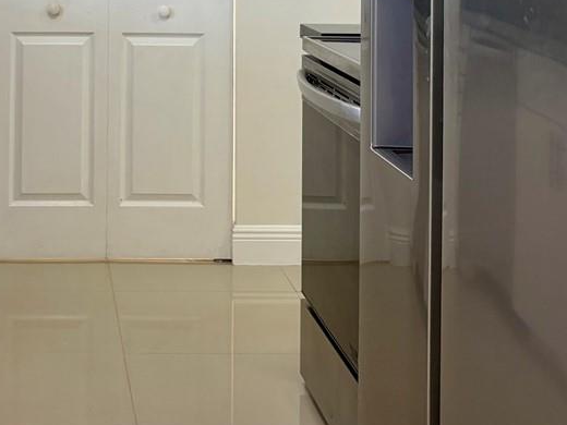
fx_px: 1310
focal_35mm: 80
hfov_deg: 23.9
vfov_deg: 17.4
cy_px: -109
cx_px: 79
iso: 80
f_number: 1.6
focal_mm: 5.96
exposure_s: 1/60
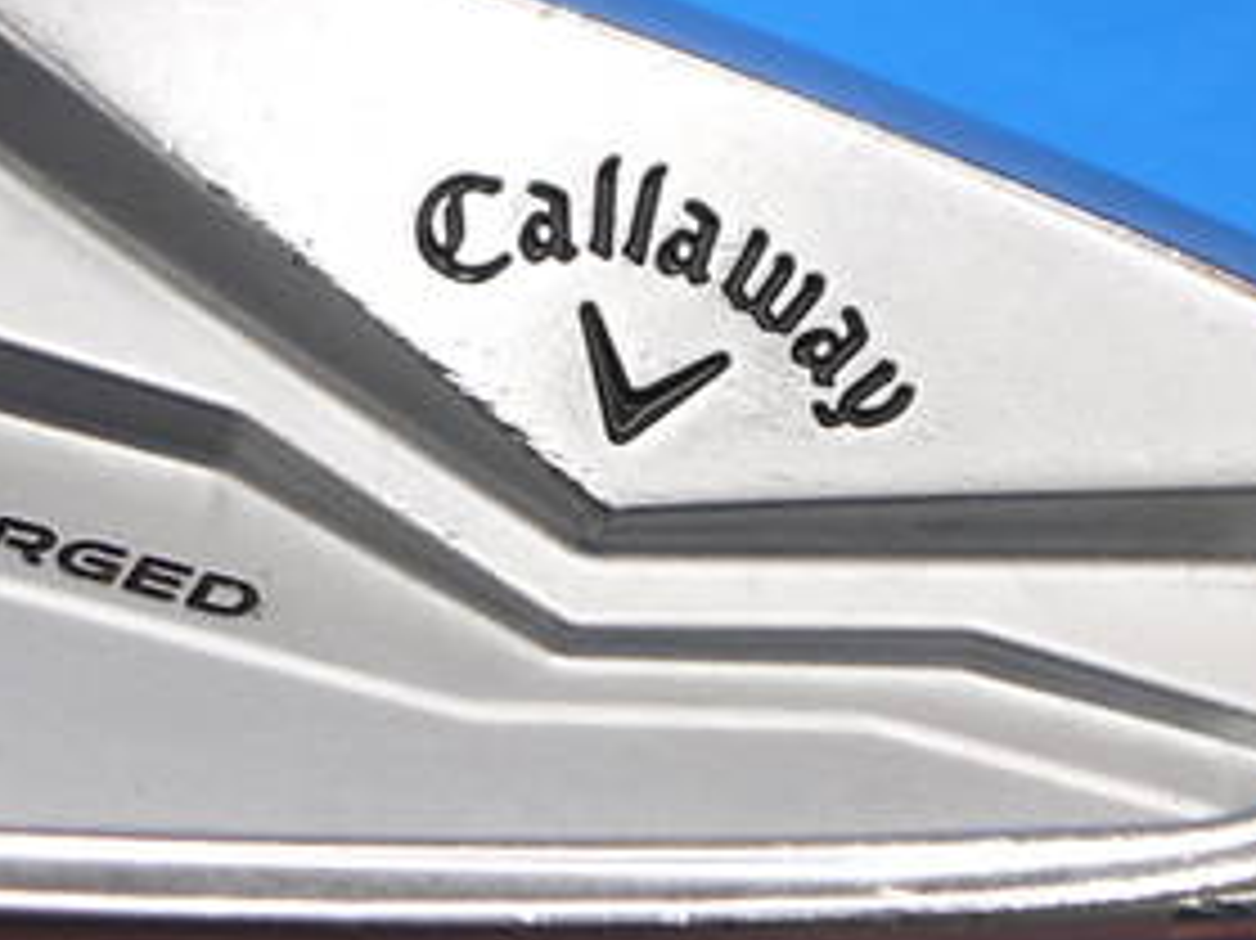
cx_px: 675
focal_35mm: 193
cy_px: 337
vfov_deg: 7.7
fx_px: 7000
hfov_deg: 10.3
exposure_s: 1/80
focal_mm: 42
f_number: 5.6
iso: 400
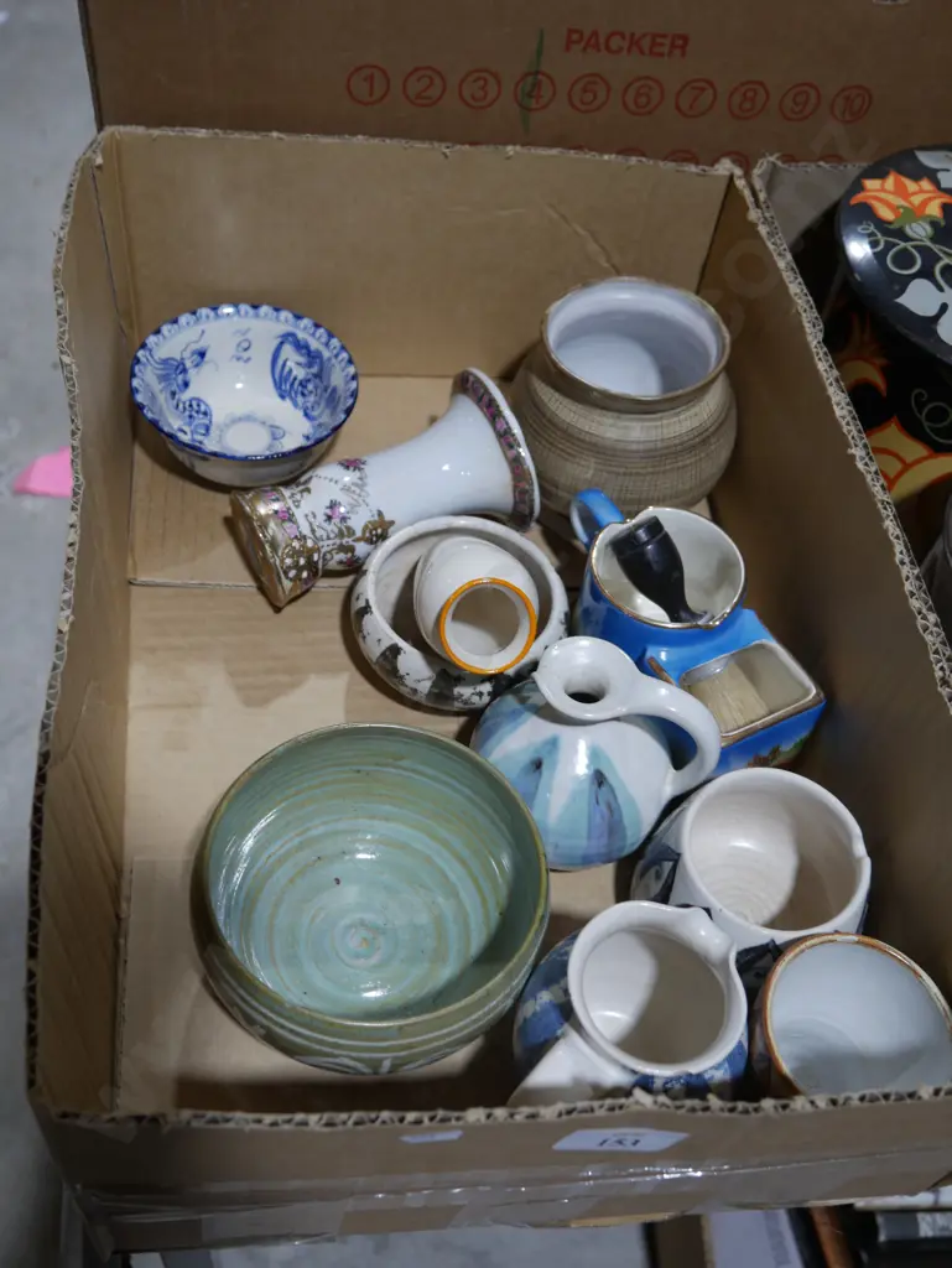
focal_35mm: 38
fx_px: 1392
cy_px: 634
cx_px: 476
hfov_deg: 37.8
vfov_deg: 49.0
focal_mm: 19
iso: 200
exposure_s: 1/100
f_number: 4.1
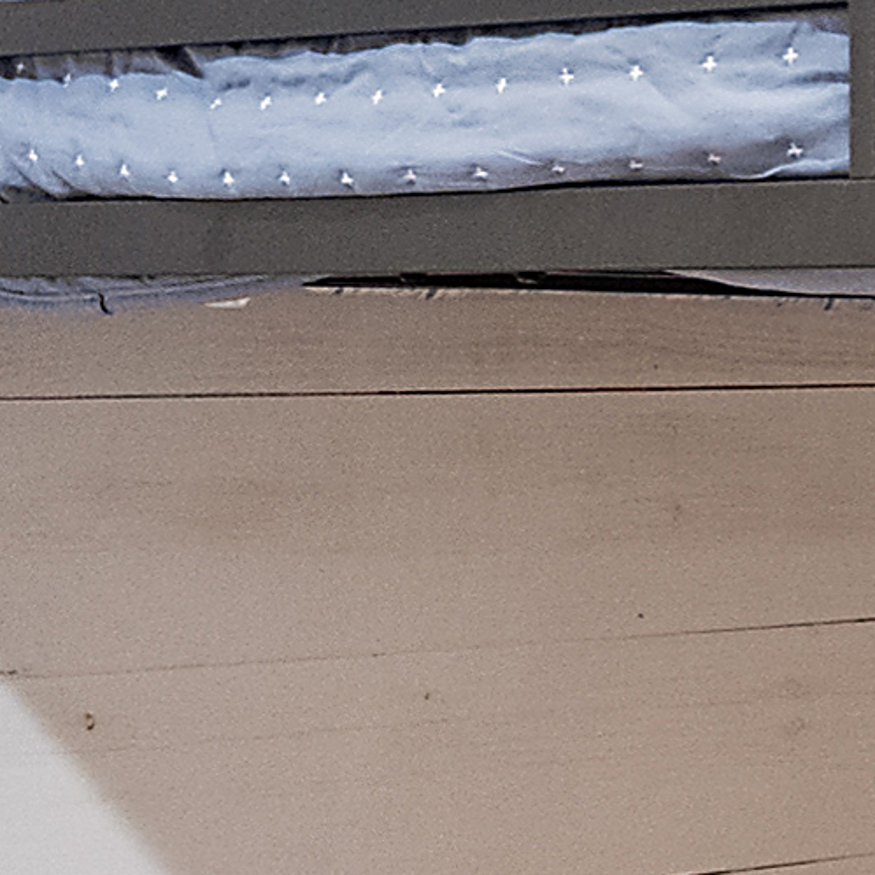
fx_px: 4204
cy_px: 652
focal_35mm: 147
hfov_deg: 11.2
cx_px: 1455
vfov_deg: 11.9
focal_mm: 8
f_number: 5.6
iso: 400
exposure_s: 1/8
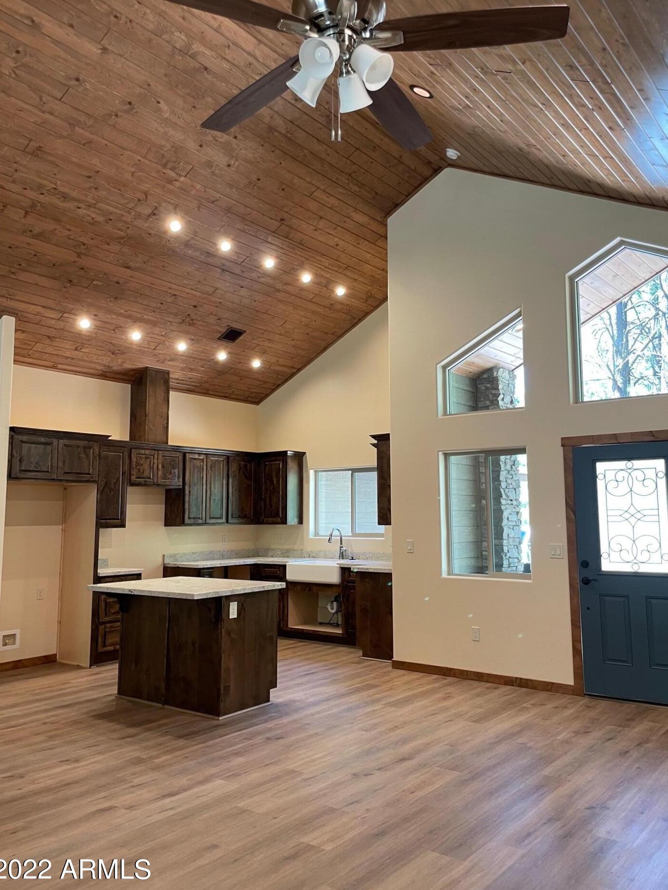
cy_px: 434
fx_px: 720
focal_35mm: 28
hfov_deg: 49.7
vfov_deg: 63.4
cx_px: 350
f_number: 1.6
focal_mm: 4.2
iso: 125
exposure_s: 1/60
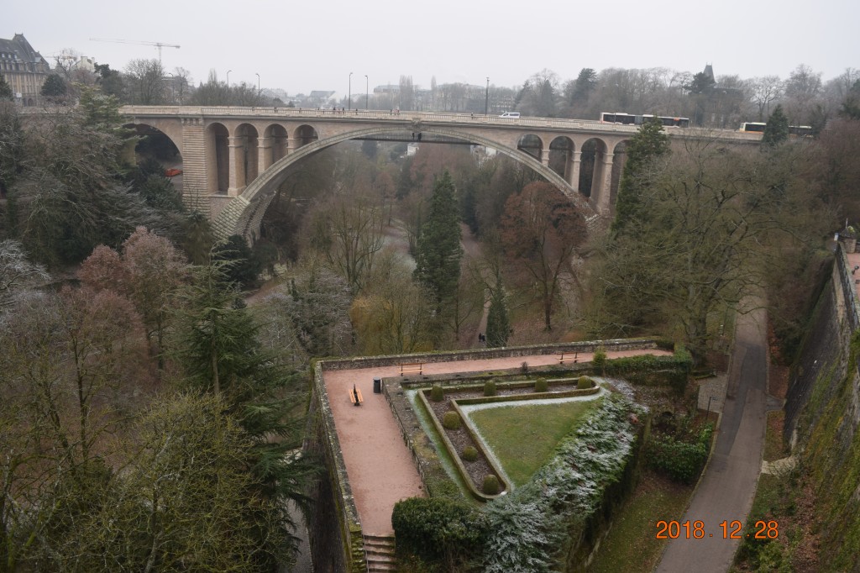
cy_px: 286
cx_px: 430
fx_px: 645
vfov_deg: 47.9
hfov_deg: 67.4
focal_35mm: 27
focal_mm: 18
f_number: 5
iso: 400
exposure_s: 1/100
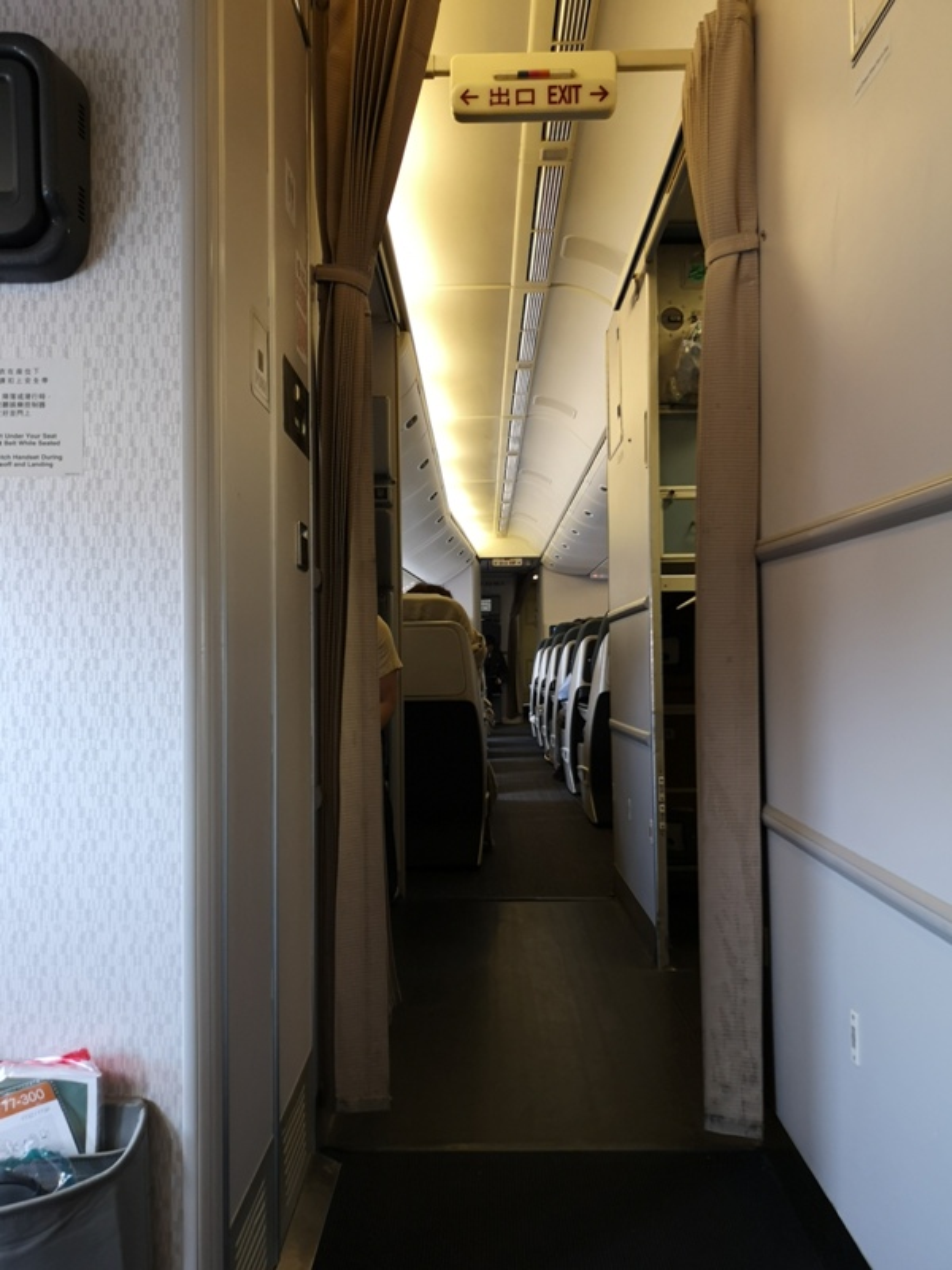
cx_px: 476
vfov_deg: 65.3
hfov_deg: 51.4
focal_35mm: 27
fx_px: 990
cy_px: 635
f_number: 1.8
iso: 200
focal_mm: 3.95
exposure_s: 1/60
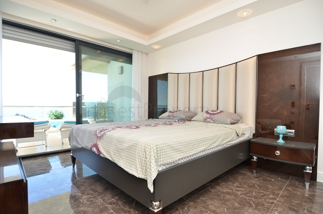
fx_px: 161
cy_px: 107
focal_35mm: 18
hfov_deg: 90.1
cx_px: 162
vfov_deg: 67.1
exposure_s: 1/80
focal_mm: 12
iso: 100
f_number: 4.5
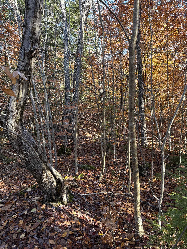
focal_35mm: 26
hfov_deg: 53.1
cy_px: 124
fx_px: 187
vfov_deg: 67.3
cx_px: 94
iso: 64
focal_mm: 5.96
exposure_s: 1/172
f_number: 1.6
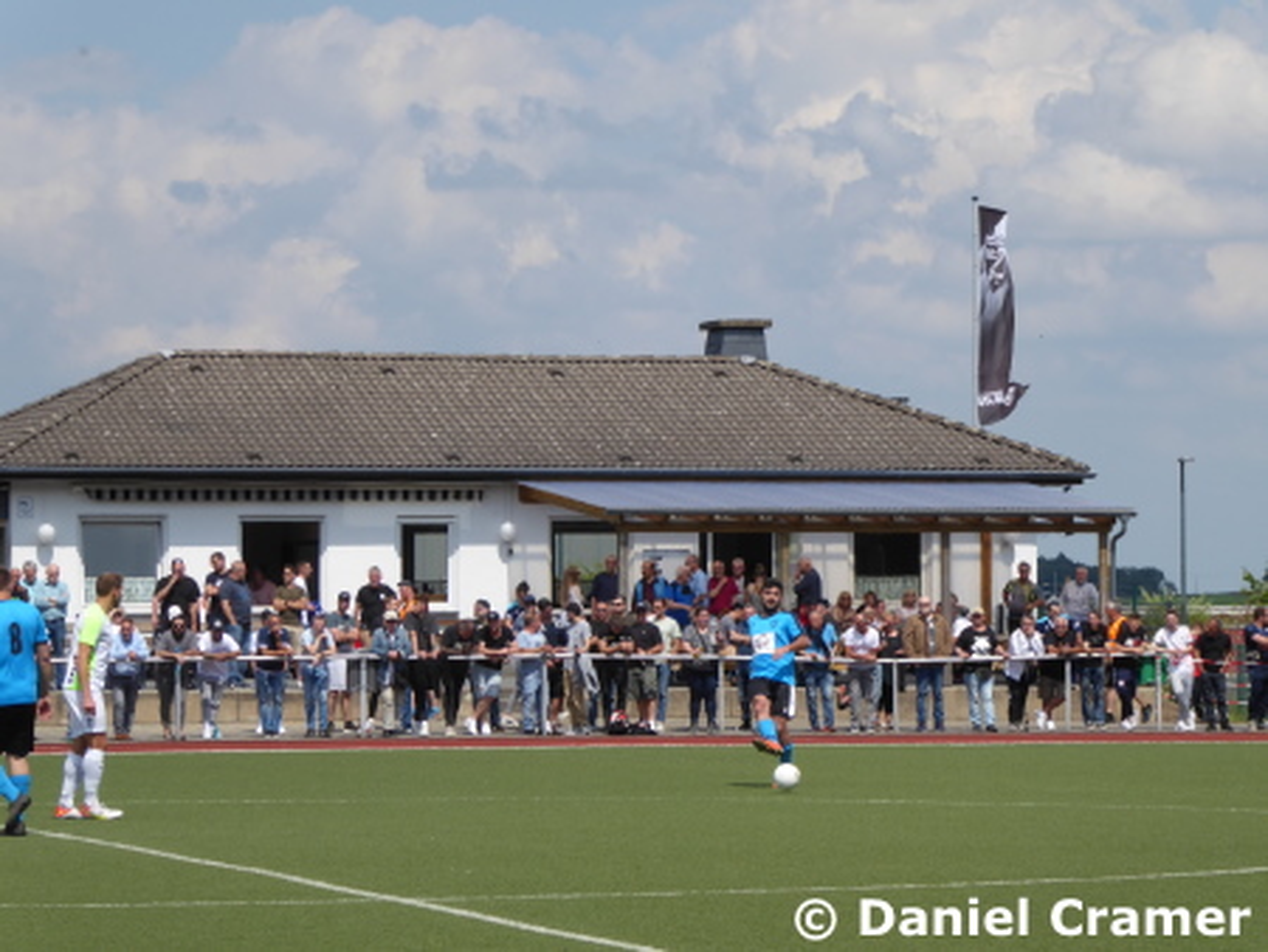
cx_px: 634
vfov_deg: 8.6
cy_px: 476
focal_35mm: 172
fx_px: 6304
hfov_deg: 11.5
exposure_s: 1/500
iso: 80
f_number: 5.6
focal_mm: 30.9
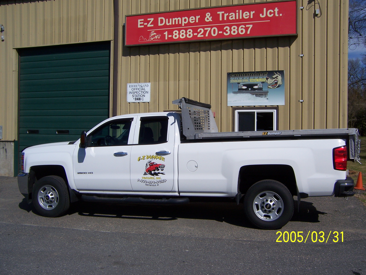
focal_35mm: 33
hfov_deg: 55.4
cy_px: 138
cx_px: 183
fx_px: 349
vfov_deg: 42.9
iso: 80
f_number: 5.6
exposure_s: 1/1000
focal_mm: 5.5
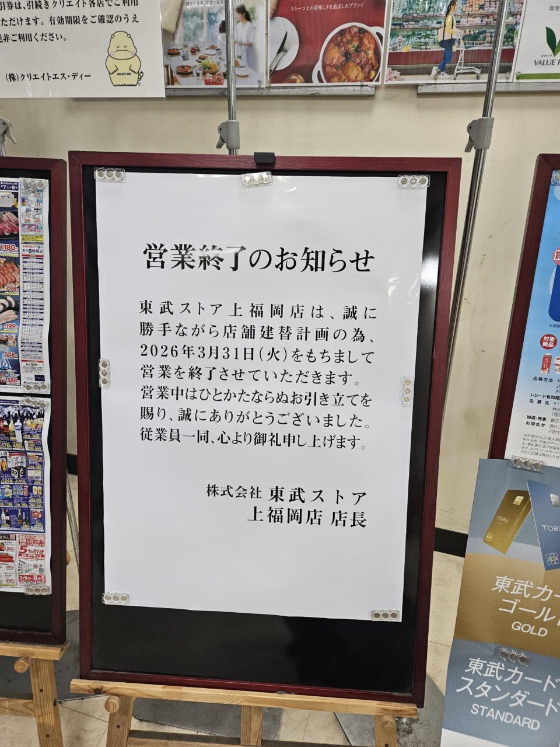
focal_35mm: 23
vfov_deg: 73.9
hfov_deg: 58.9
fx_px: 496
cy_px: 374
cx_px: 280
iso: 200
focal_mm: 5.4
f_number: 1.8
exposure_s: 1/180
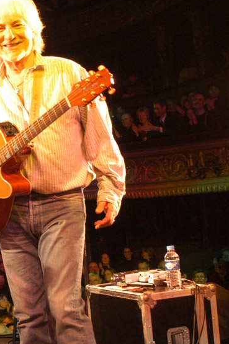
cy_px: 206
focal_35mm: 90
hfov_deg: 15.0
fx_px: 860
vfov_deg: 22.6
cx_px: 30
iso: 800
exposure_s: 1/80
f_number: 4.5
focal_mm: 34
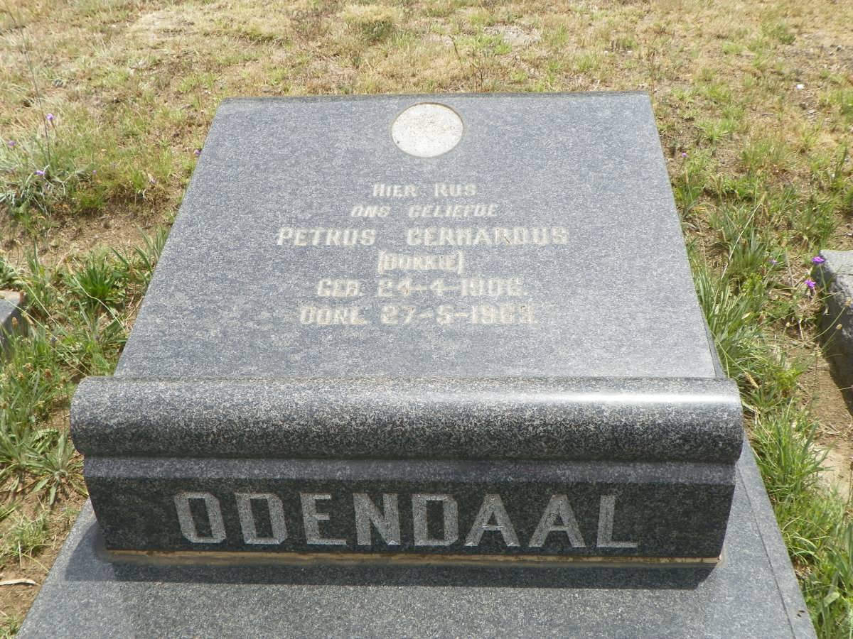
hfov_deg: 50.1
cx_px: 426
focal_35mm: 37
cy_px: 320
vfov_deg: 38.7
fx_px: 912
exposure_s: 1/320
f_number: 4.5
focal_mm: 6.6
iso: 64
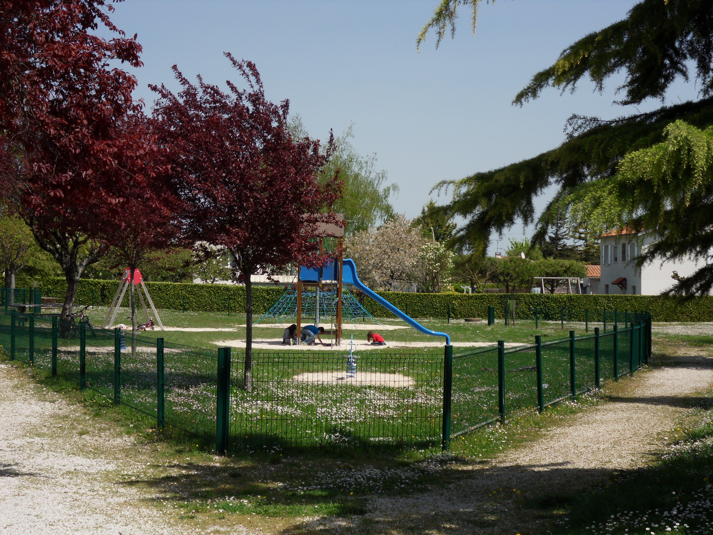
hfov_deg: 27.8
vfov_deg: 21.0
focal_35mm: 70
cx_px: 356
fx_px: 1442
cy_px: 268
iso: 80
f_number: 5.1
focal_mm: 12.3
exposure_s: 1/750
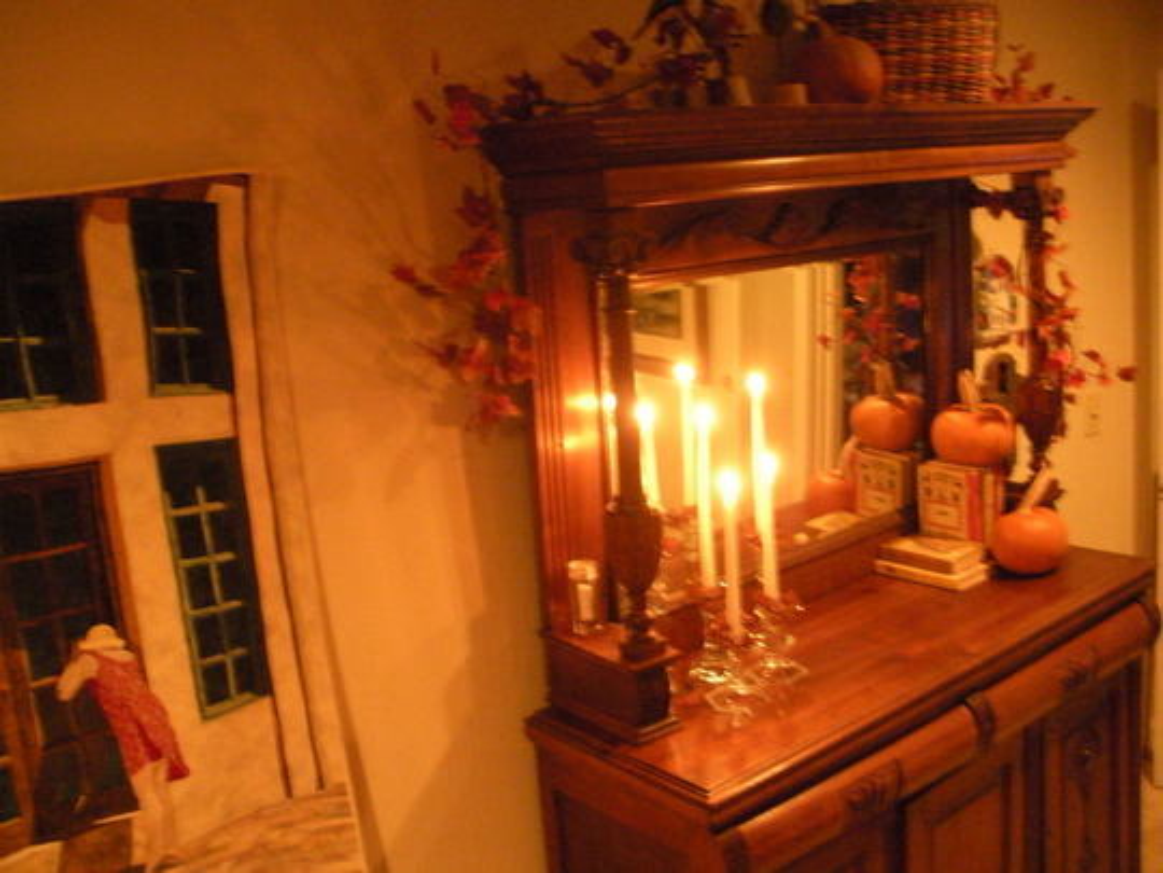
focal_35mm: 36
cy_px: 436
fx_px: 1209
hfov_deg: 51.4
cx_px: 582
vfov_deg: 39.7
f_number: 3.5
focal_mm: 6.3
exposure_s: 1/5
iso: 800
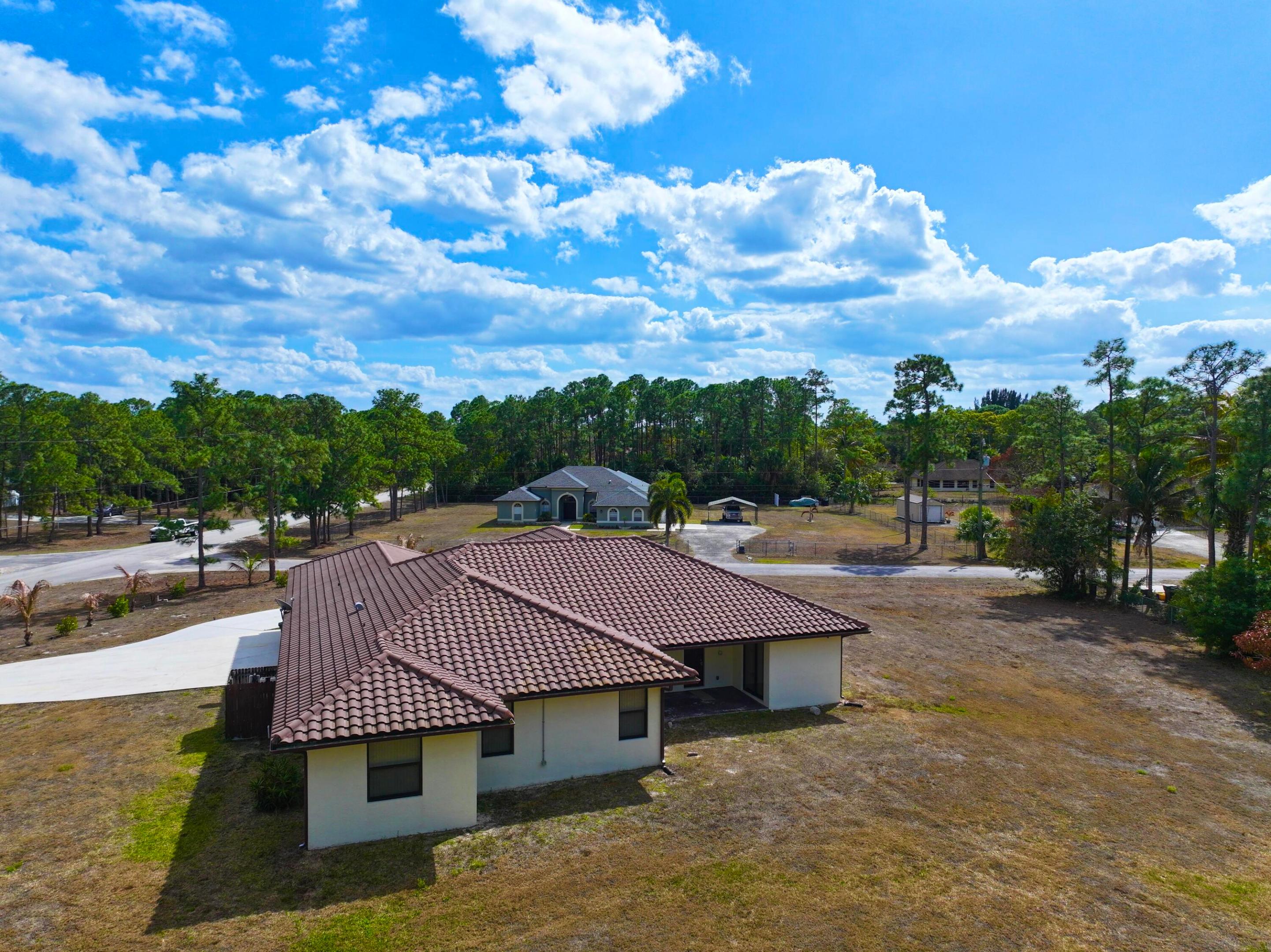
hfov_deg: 71.6
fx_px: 881
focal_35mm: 24
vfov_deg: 56.8
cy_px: 476
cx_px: 636
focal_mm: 12.29
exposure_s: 1/4000
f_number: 2.8
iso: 180
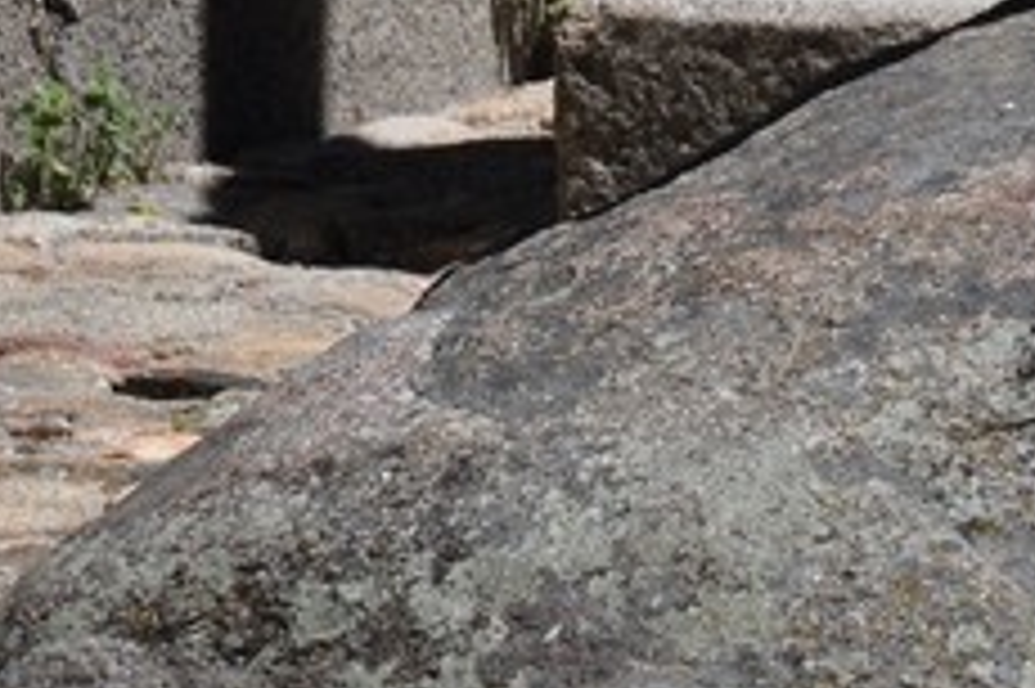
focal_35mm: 667
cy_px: -310
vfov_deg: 2.1
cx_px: 1611
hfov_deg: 3.1
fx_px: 19162
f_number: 8
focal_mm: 100
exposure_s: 1/1000
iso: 400
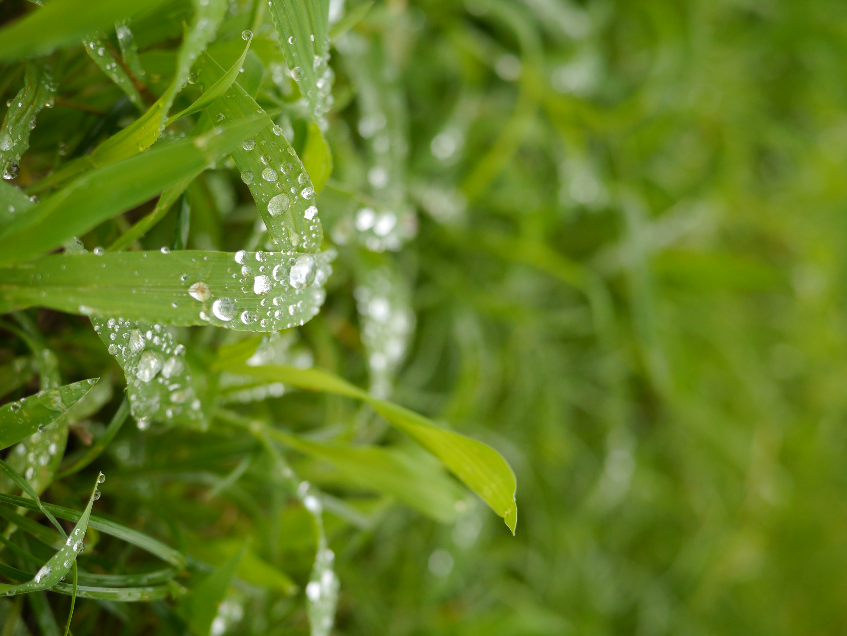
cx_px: 424
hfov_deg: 46.8
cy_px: 318
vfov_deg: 36.0
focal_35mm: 40
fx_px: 979
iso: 160
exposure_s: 1/160
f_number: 2.5
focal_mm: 20
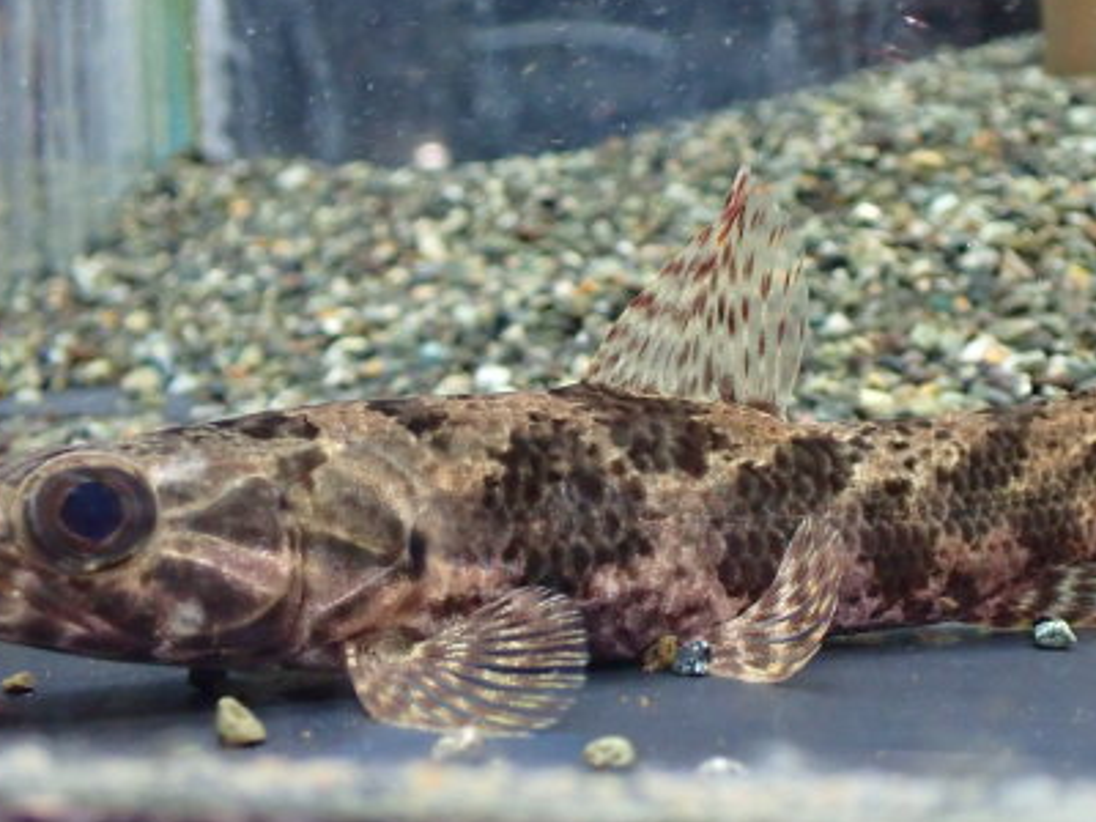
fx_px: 1425
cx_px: 649
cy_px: 403
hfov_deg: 41.9
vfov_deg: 32.2
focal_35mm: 45
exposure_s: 1/40
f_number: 2.3
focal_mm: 5.4
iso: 800
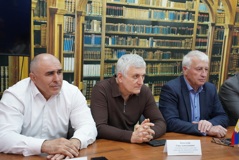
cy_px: 80
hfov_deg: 38.2
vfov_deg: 26.0
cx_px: 120
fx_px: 345
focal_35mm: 52
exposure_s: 1/320
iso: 8000
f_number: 6.3
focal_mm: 52
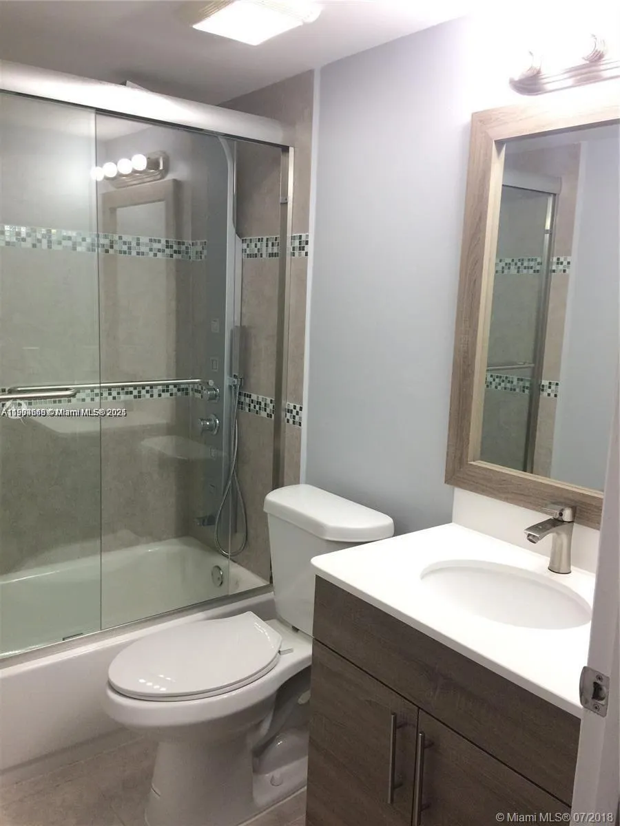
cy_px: 413
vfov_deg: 61.7
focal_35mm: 29
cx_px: 310
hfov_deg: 48.2
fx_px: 693
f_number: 2.2
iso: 64
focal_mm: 4.15
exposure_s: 1/120
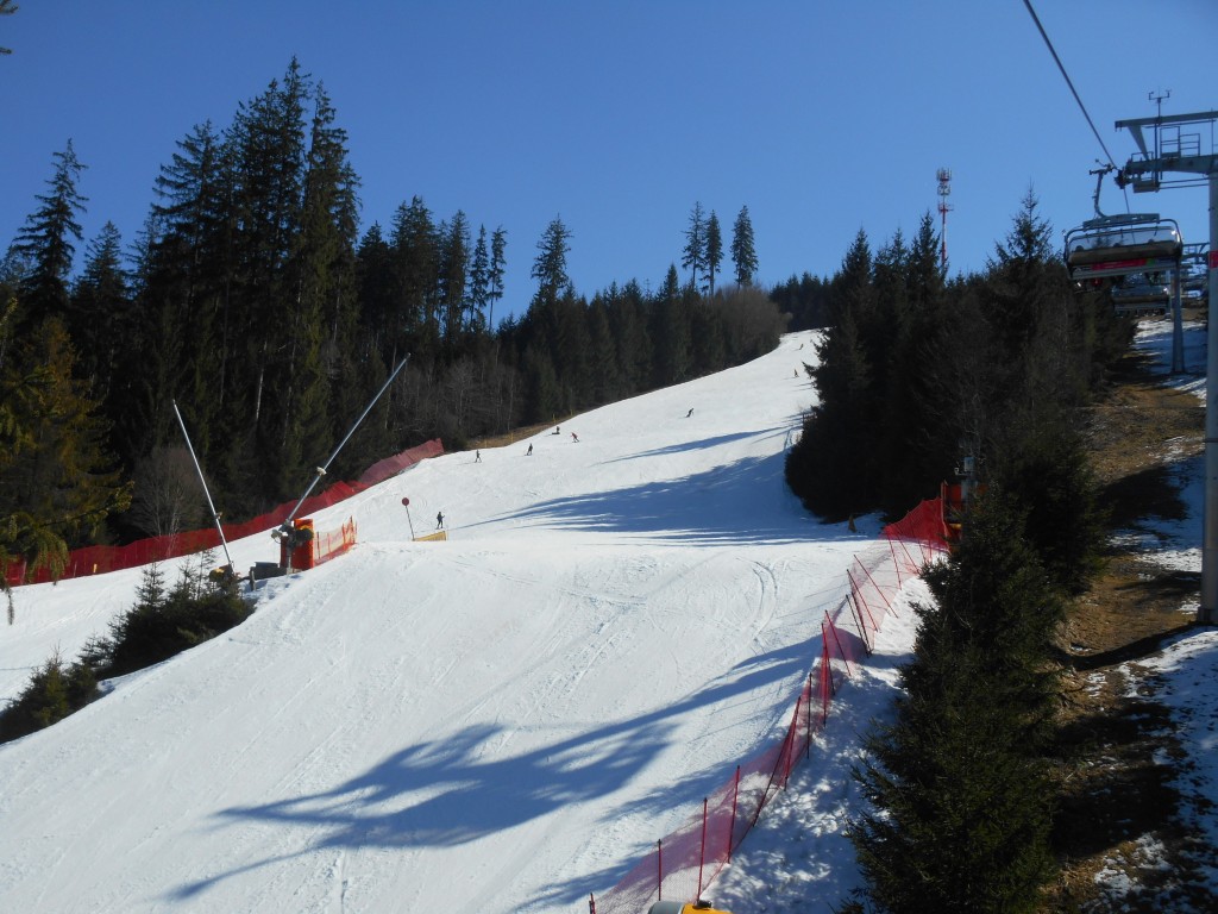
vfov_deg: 35.1
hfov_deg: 45.8
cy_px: 457
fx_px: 1443
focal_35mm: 41
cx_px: 609
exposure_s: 1/1250
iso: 80
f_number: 3.9
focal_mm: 7.2
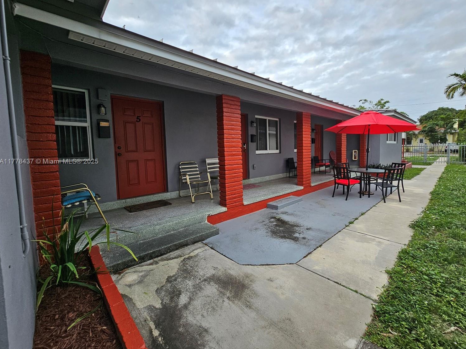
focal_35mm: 14
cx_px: 249
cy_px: 162
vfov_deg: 85.5
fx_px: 188
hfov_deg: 101.9
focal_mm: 2.2
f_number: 2.2
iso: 50
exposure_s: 1/312
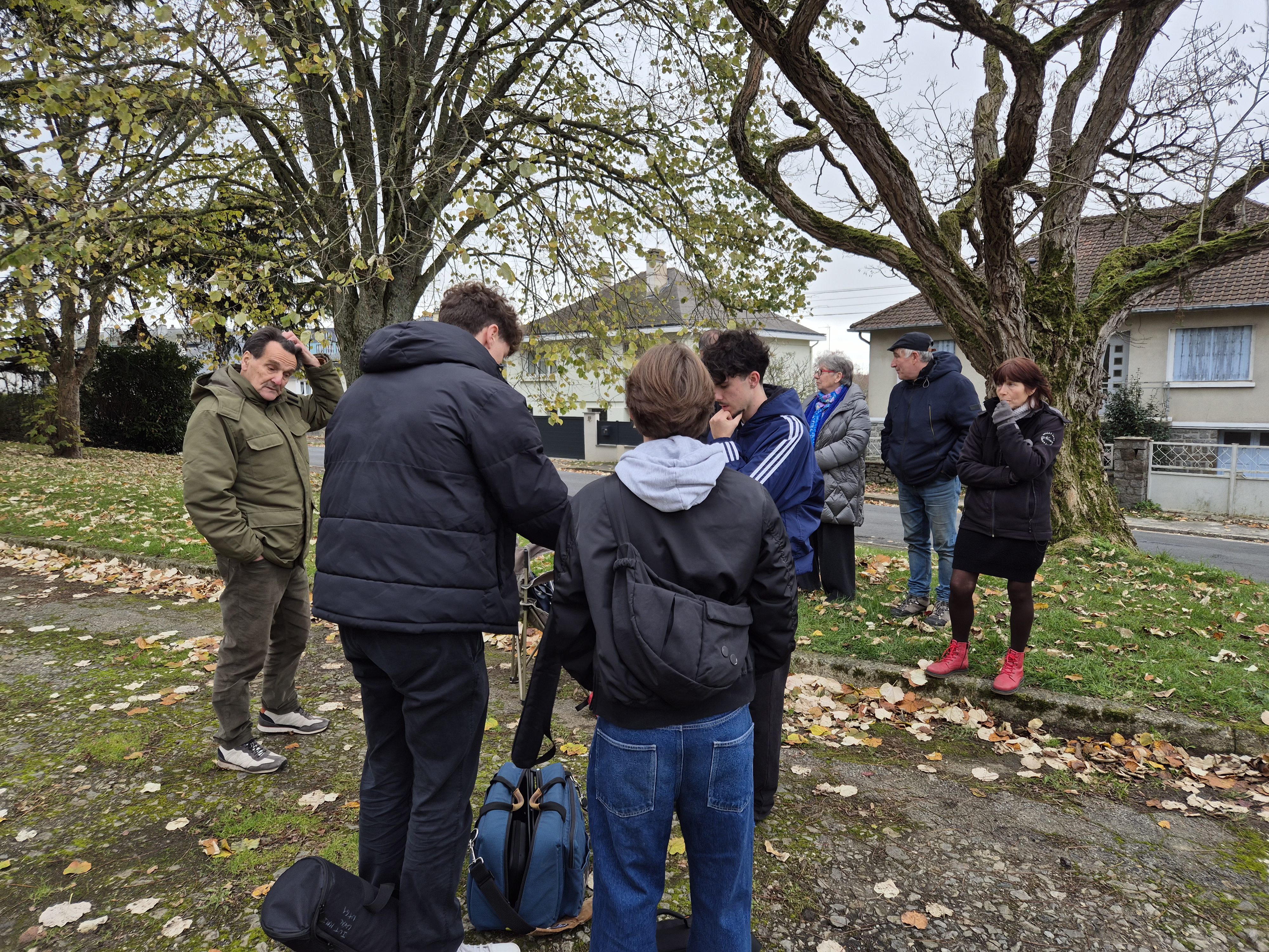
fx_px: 843
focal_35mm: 23
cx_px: 634
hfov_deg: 73.9
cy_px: 476
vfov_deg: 58.9
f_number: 1.8
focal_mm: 5.4
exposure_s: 1/218
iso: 25
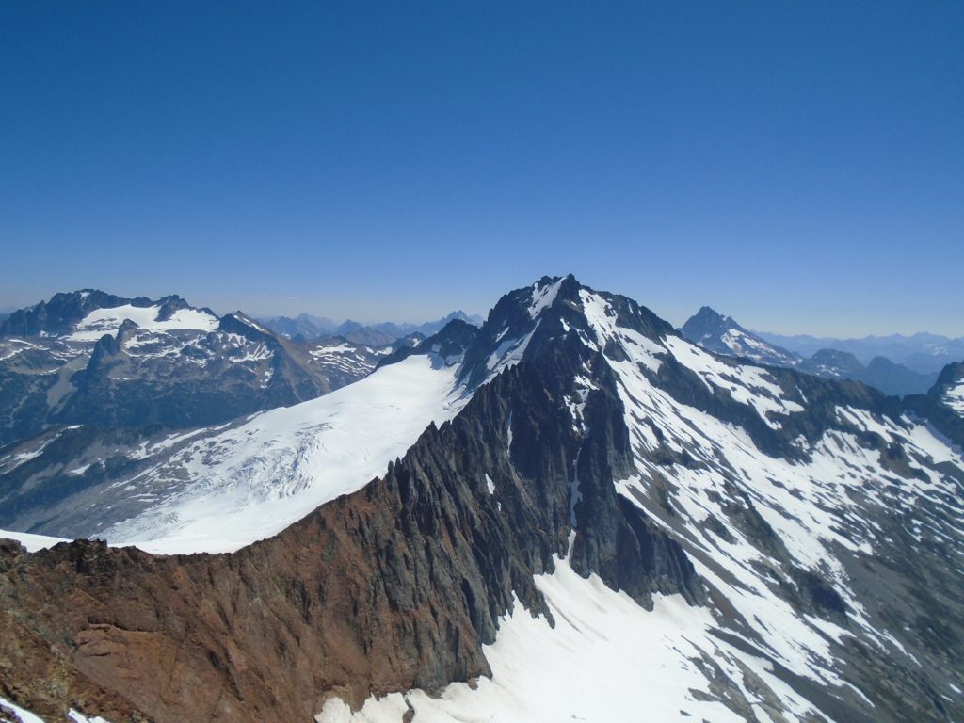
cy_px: 362
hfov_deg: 67.3
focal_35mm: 26
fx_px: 724
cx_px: 482
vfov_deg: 53.1
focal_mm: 4.6
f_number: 8
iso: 100
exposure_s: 1/500
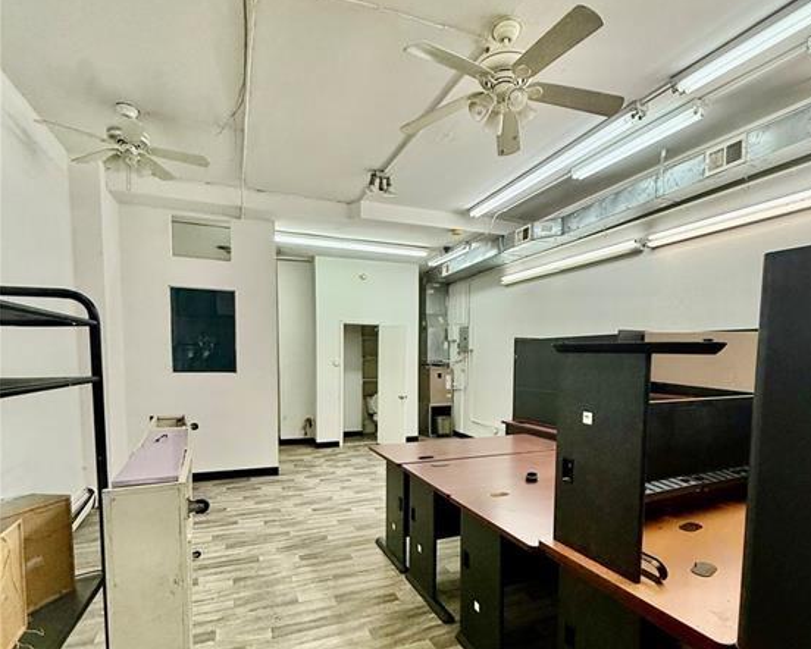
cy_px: 391
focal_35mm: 19
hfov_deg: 83.2
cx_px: 422
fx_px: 456
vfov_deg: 70.1
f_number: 2.2
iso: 200
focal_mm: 2.22
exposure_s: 1/120
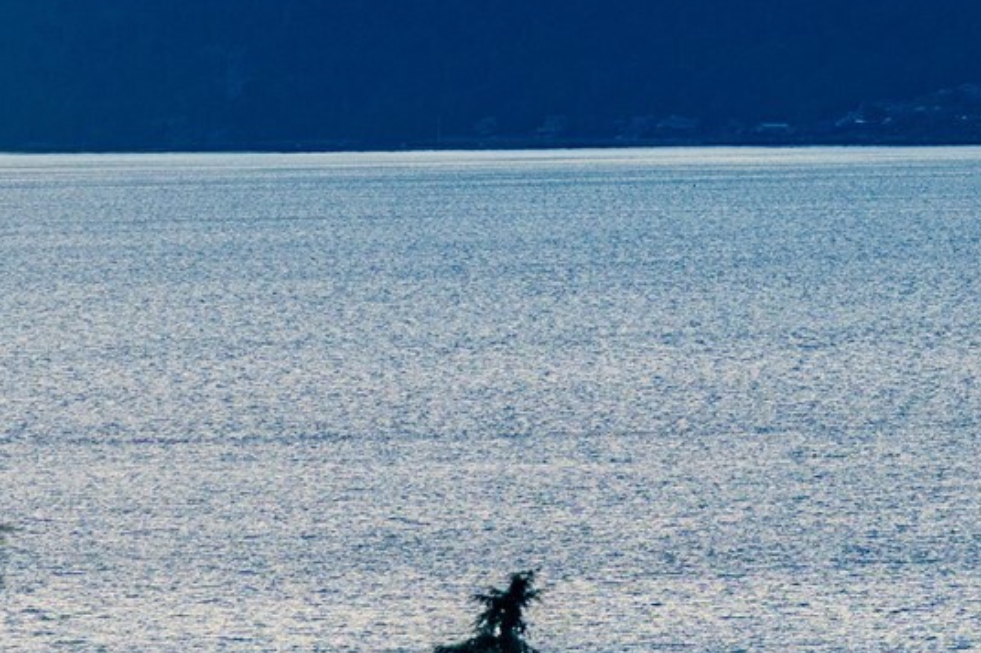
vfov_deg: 2.2
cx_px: 790
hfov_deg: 3.3
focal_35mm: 633
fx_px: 17243
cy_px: 166
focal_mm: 200
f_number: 2.8
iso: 320
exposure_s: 1/250
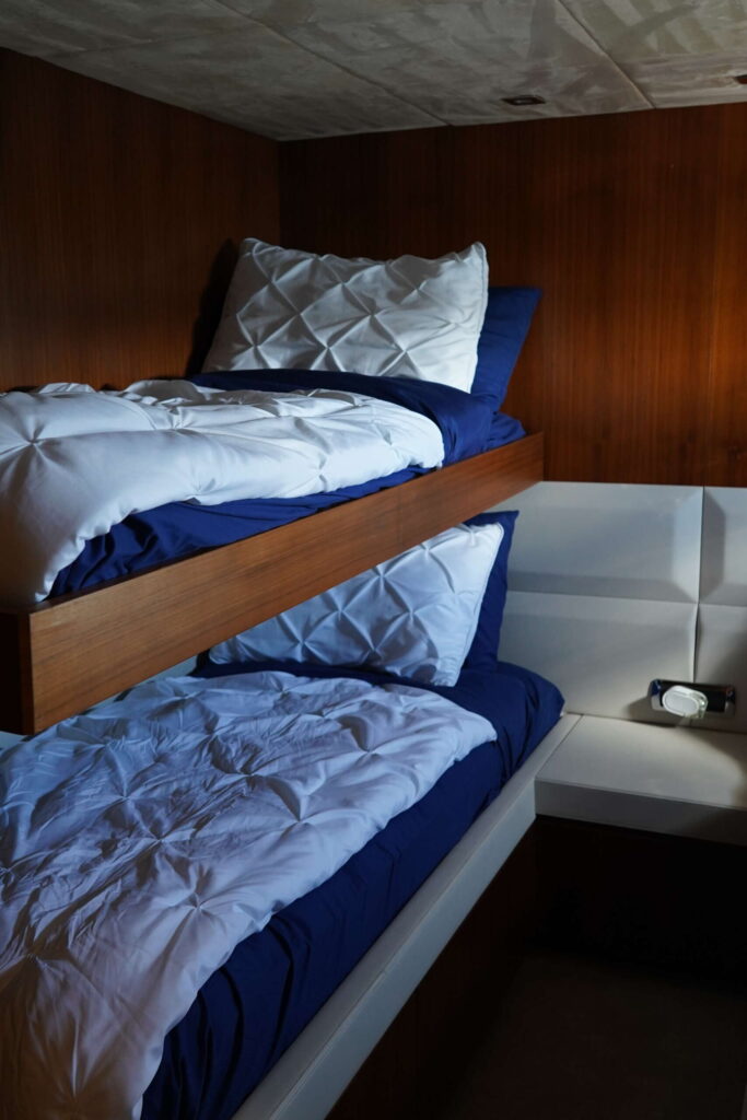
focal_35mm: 36
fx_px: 1120
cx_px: 374
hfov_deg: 36.9
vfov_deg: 53.1
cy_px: 560
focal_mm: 24
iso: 1600
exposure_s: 1/160
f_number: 3.5
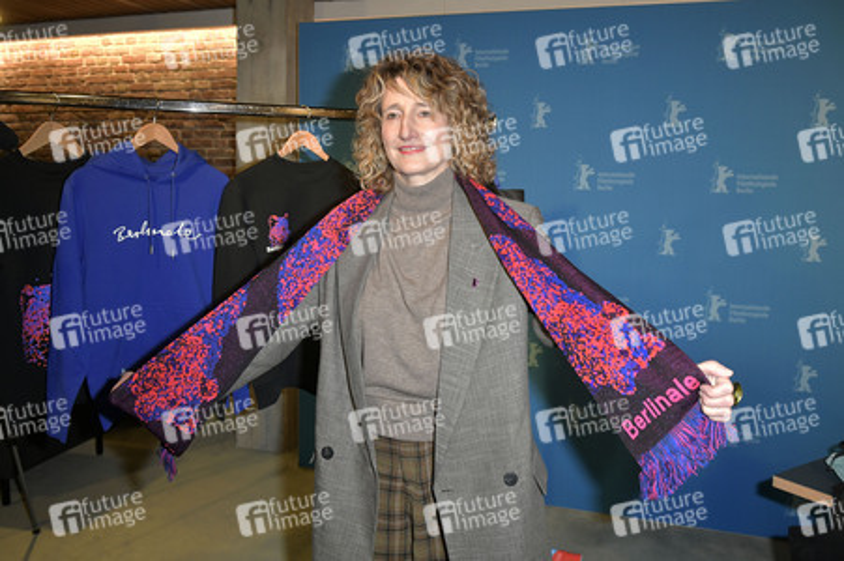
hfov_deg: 63.7
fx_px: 679
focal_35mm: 29
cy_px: 280
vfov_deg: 44.9
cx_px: 422
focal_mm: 29
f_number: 5.6
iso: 2500
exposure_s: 1/250
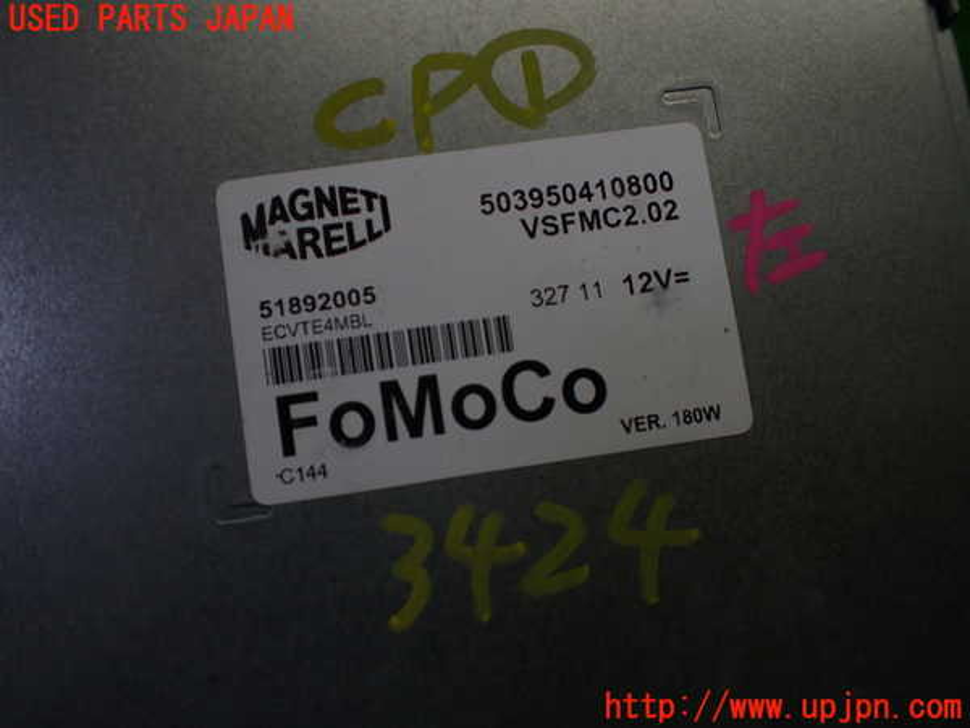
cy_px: 364
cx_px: 485
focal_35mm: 30
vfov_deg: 46.8
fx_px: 841
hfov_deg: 60.0
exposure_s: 1/200
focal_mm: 5.4
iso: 100
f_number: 2.3
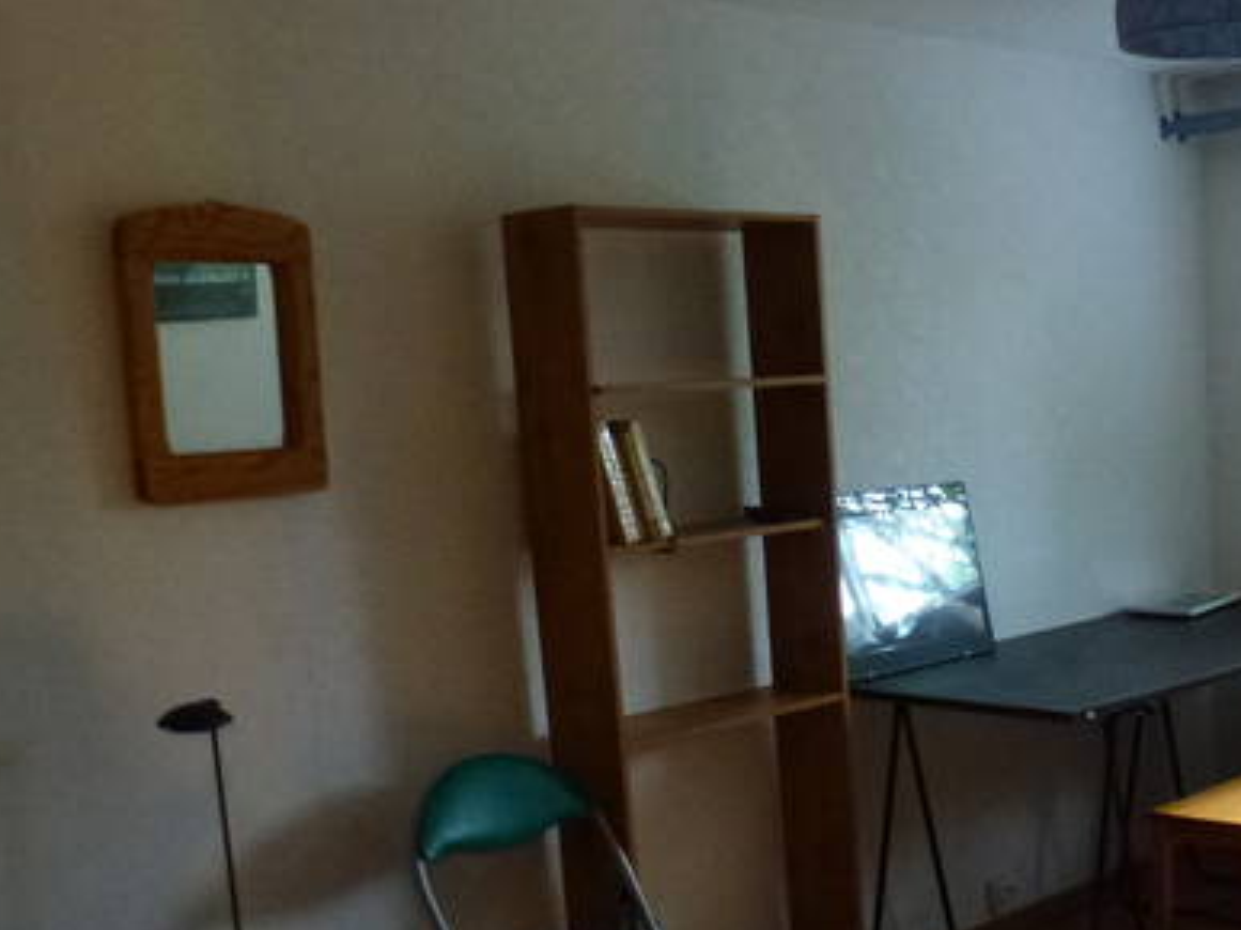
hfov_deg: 37.4
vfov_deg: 29.0
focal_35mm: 49
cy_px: 741
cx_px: 1010
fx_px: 1756
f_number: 3.3
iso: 400
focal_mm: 4.3
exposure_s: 1/10
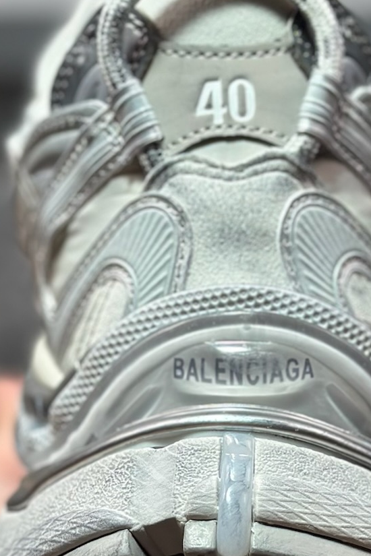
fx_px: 1917
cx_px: 228
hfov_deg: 11.1
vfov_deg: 16.5
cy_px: 304
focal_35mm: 124
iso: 80
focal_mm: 6.86
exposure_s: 1/349
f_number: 1.78
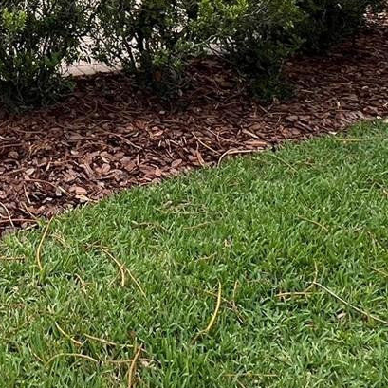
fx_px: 571
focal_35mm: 45
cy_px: -86
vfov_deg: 31.1
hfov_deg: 34.0
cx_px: -6
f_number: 1.8
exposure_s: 1/986
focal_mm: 1.57
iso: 32
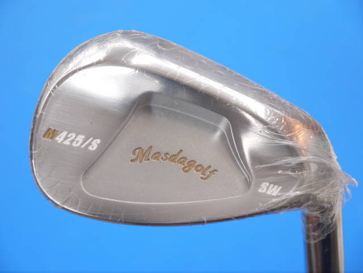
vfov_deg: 17.6
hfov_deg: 23.3
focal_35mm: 84
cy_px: 136
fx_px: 881
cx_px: 182
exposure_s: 1/80
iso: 500
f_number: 5.6
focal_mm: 42
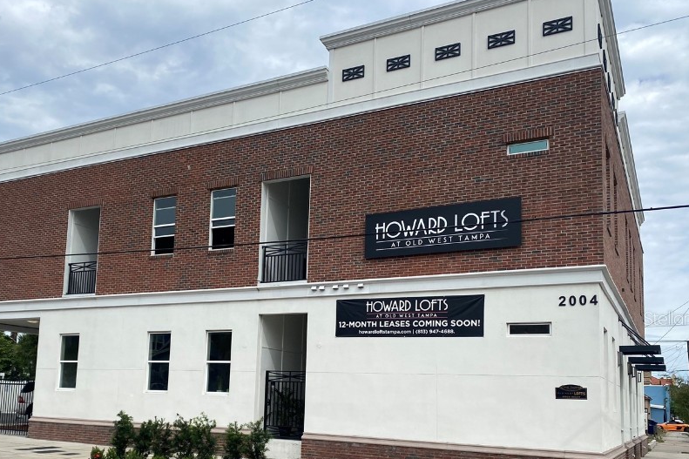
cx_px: 280
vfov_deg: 37.3
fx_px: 670
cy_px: 318
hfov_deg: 54.1
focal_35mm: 35
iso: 32
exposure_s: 1/2817
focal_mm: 4.25
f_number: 1.8
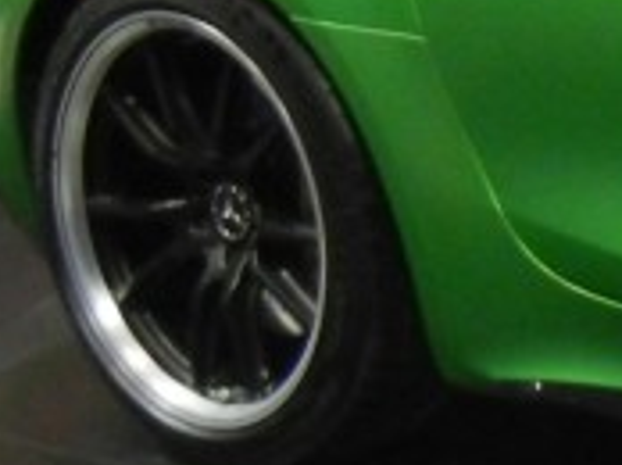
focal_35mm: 177
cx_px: 1573
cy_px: 61
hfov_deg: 9.7
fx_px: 3176
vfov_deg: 8.3
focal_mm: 5.4
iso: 640
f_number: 3.5
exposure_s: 1/81.2
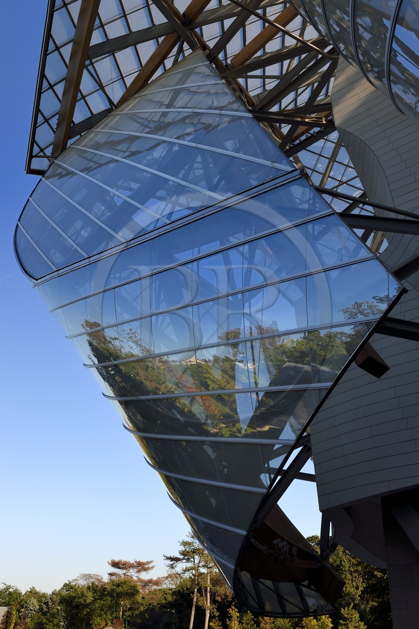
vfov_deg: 46.4
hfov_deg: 31.9
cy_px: 314
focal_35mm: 42
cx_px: 210
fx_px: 734
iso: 200
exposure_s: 1/200
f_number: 13
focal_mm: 42
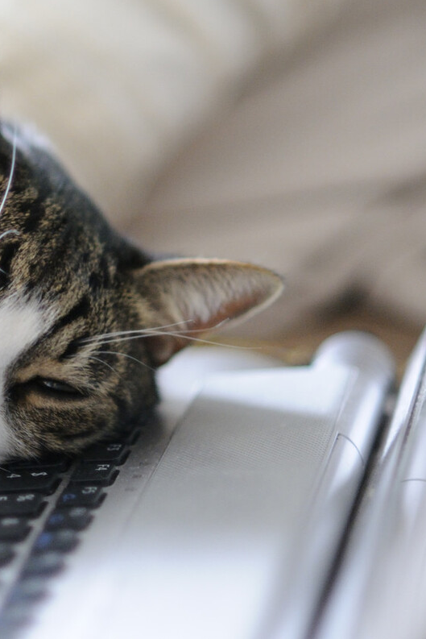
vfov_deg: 10.7
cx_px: -29
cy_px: 319
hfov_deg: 7.1
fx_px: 3420
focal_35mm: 193
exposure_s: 1/60
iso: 800
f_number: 1.8
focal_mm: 85
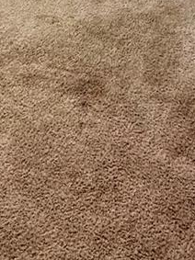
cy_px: -121
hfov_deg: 19.3
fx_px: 571
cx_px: 126
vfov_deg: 21.8
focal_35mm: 76
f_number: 2.2
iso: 80
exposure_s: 1/120
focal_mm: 2.22
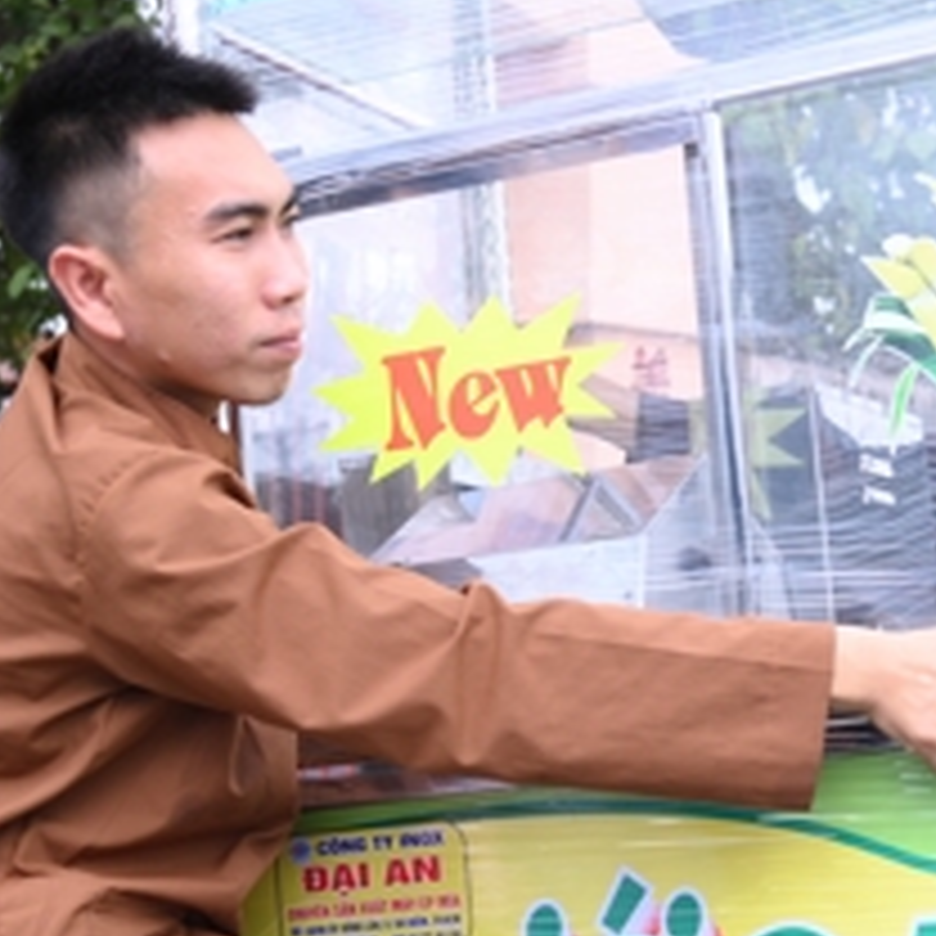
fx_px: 2600
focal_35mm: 85
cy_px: 549
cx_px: 729
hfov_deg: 20.2
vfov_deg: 20.4
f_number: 4
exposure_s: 1/640
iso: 400
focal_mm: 32
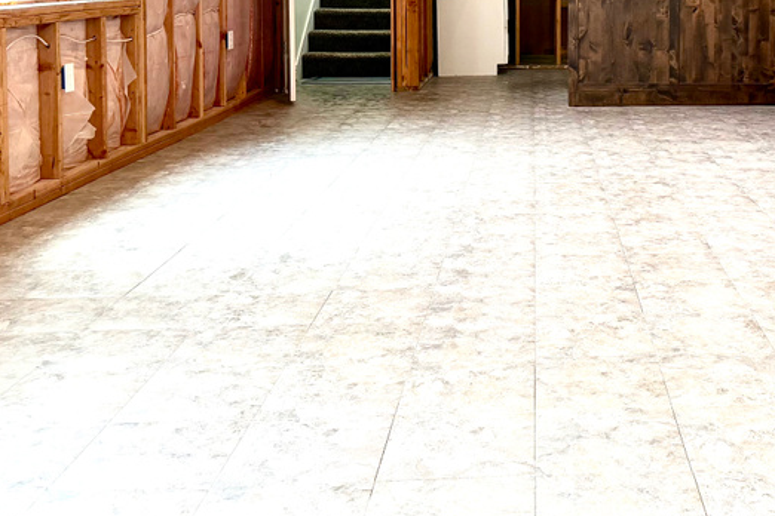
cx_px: 601
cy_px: 39
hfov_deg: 39.0
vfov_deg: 26.5
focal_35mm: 49
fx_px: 1055
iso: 200
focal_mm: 6.76
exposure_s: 1/120
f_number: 1.78
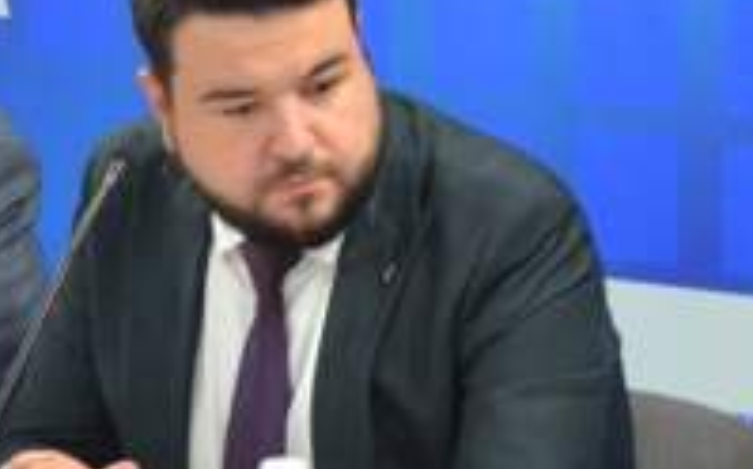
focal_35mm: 262
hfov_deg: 7.9
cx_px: 1124
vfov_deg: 5.0
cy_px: 427
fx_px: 5364
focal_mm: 55
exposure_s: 1/20
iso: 1600
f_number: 5.6
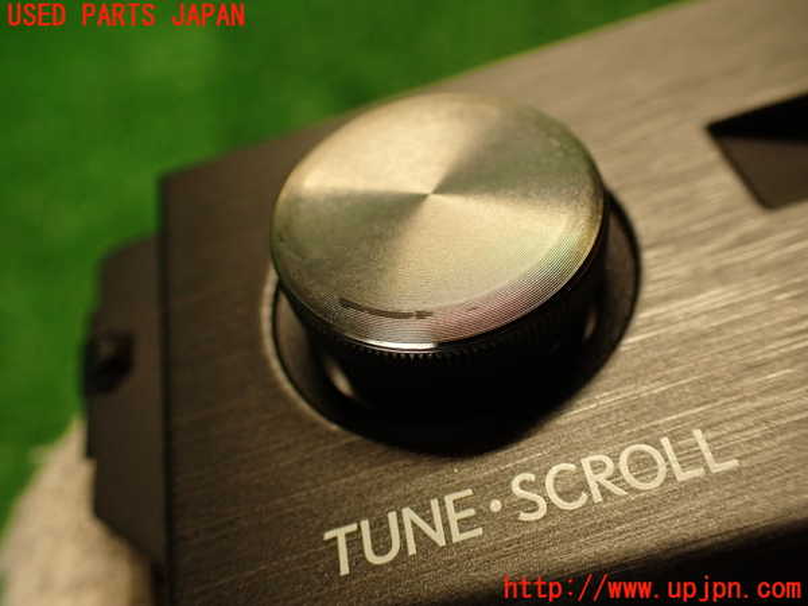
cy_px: 303
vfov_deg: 44.2
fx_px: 747
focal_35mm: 32
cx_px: 404
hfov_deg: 56.8
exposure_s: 1/30
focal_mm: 5.79
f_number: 2.4
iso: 250
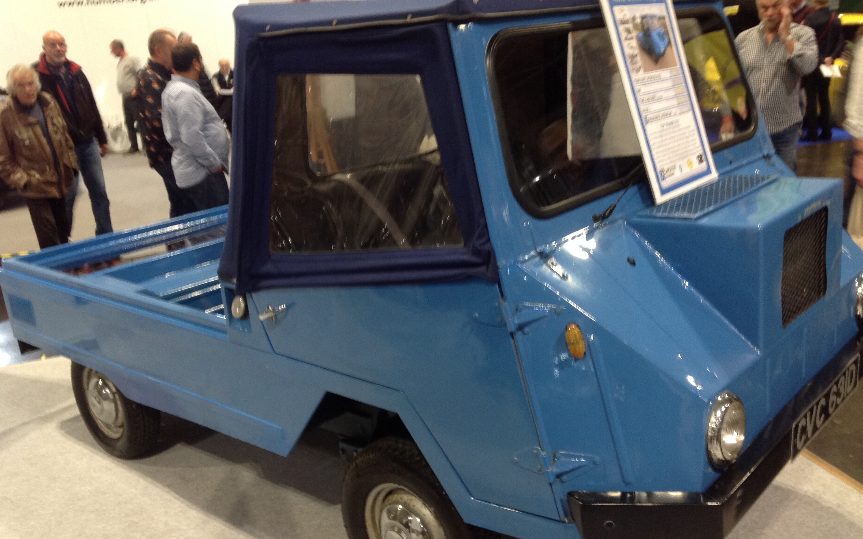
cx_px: 430
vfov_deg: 33.6
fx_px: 894
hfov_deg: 51.5
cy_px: 289
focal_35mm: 38
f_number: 2.4
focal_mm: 4.28
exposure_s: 1/15
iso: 125
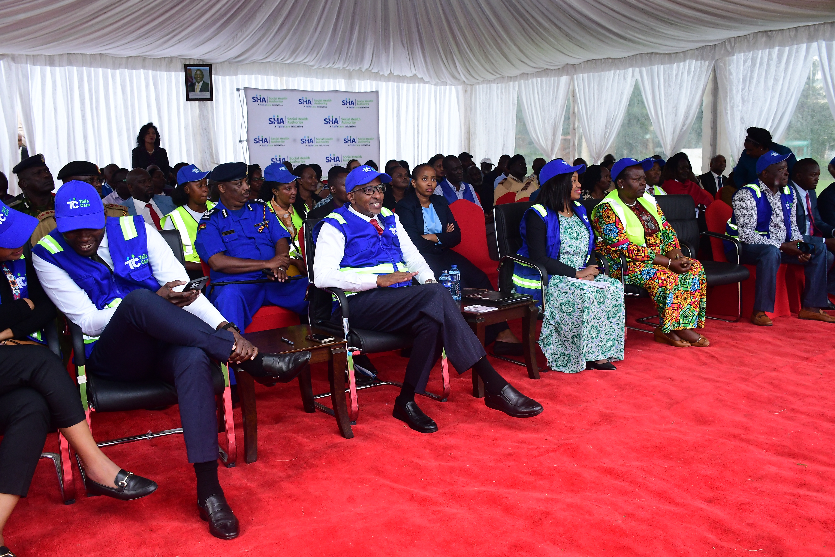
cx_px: 418
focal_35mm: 30
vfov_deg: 43.6
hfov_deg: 61.9
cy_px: 278
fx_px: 696
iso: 1250
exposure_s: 1/125
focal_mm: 20
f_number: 4
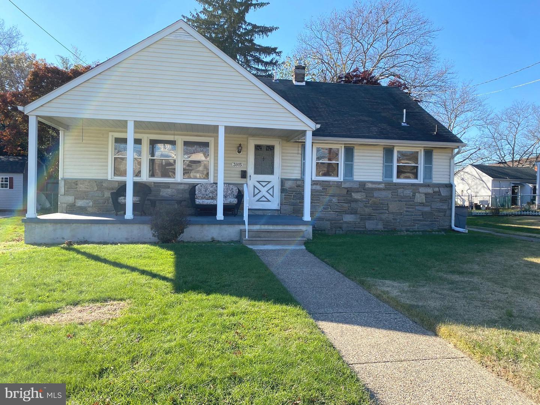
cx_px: 270
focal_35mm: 26
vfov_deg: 53.1
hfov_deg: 67.3
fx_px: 406
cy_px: 202
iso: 32
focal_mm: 4.25
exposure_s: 1/1170
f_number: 1.8
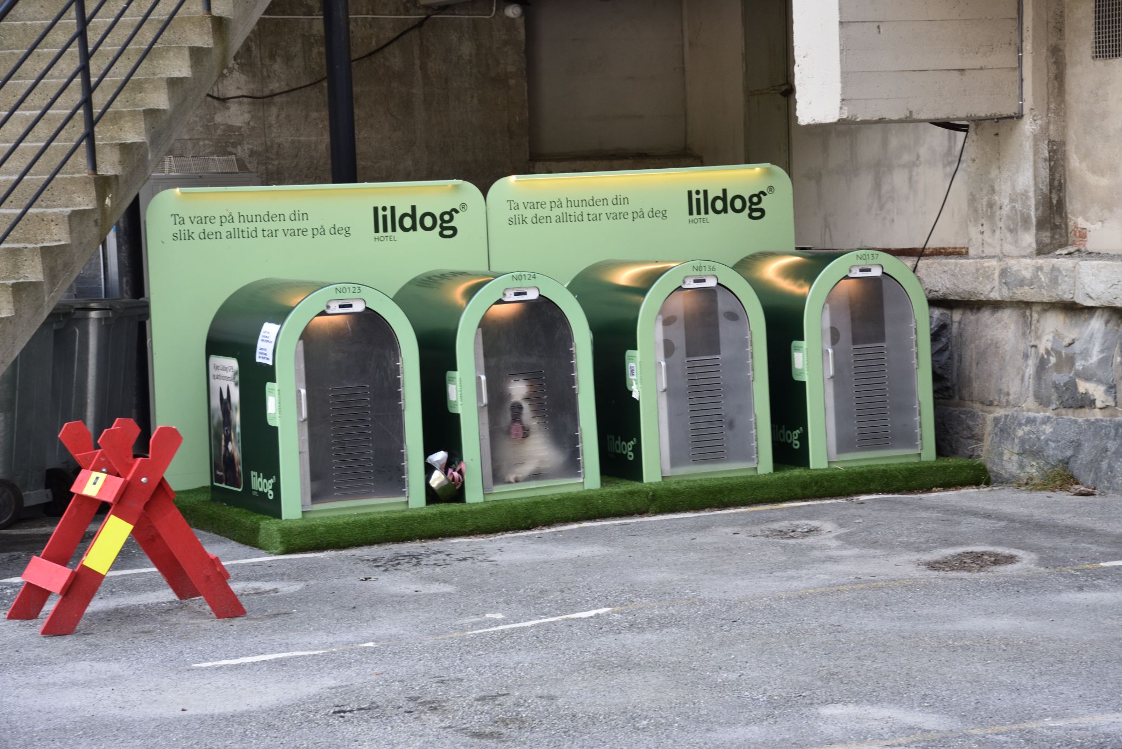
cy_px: 374
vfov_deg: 14.0
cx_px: 561
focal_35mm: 98
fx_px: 3055
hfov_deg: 20.8
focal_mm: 98
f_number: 11
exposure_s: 1/125
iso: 1250
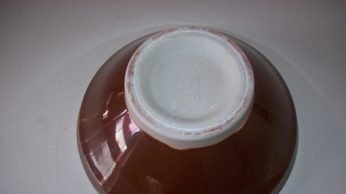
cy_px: 132
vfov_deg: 29.5
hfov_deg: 50.5
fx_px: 367
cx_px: 174
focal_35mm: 40
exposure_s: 1/64
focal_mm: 6
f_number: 2.7
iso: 80
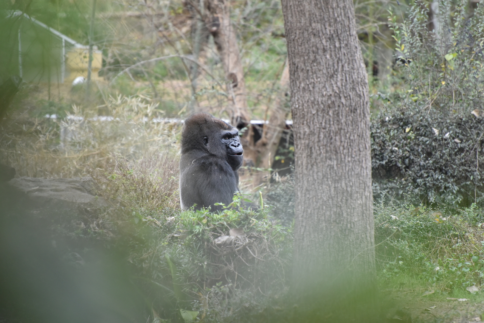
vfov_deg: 4.6
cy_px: 162
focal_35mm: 300
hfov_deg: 6.9
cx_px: 242
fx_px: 4034
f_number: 5.6
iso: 2200
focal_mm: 300
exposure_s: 1/640
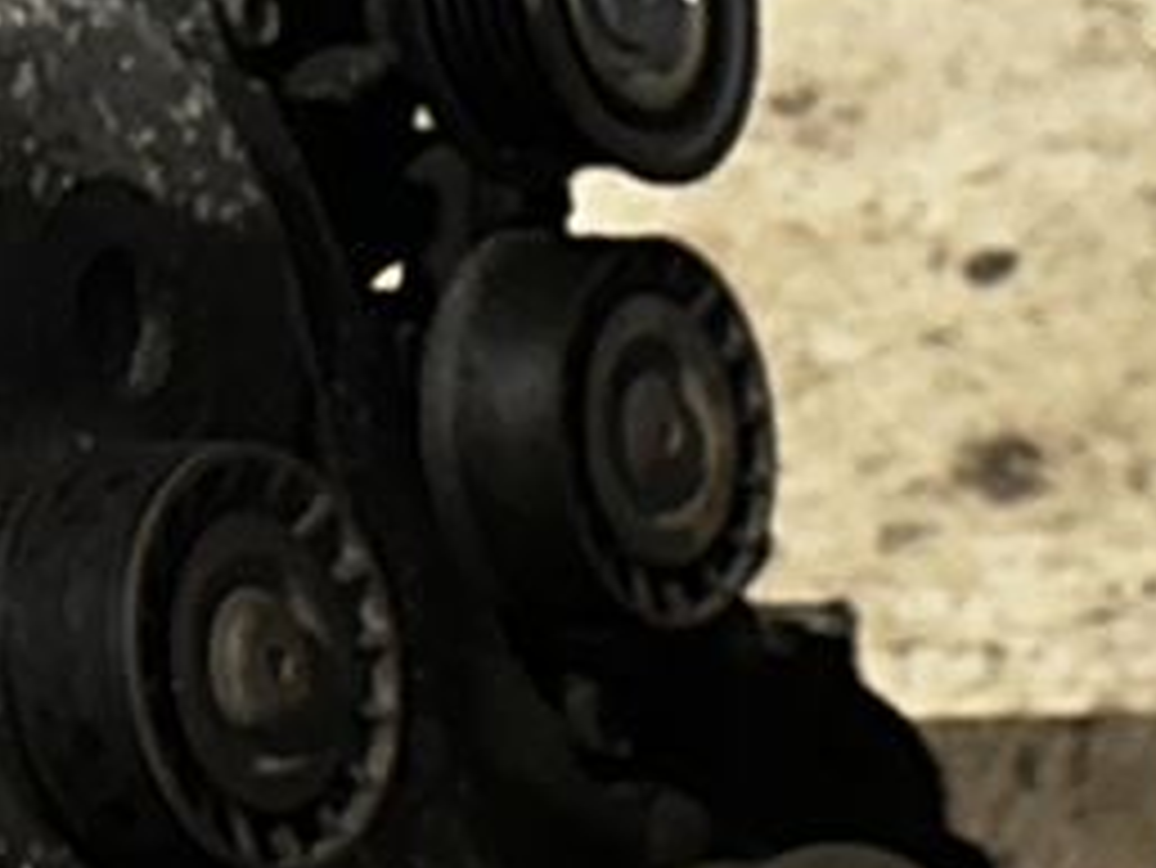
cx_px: 4309
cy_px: 1466
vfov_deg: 7.6
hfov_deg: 7.7
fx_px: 6381
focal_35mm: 191
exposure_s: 1/37
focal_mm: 6.86
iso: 80
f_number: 1.78
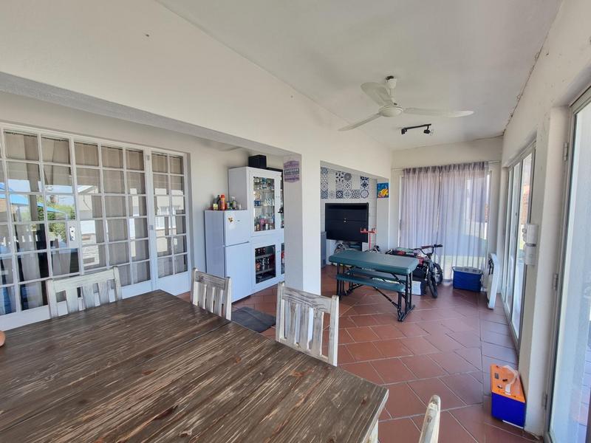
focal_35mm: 13
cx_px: 296
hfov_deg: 106.2
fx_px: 222
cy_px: 222
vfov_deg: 89.9
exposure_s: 1/50
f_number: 2.2
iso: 80
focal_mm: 2.2
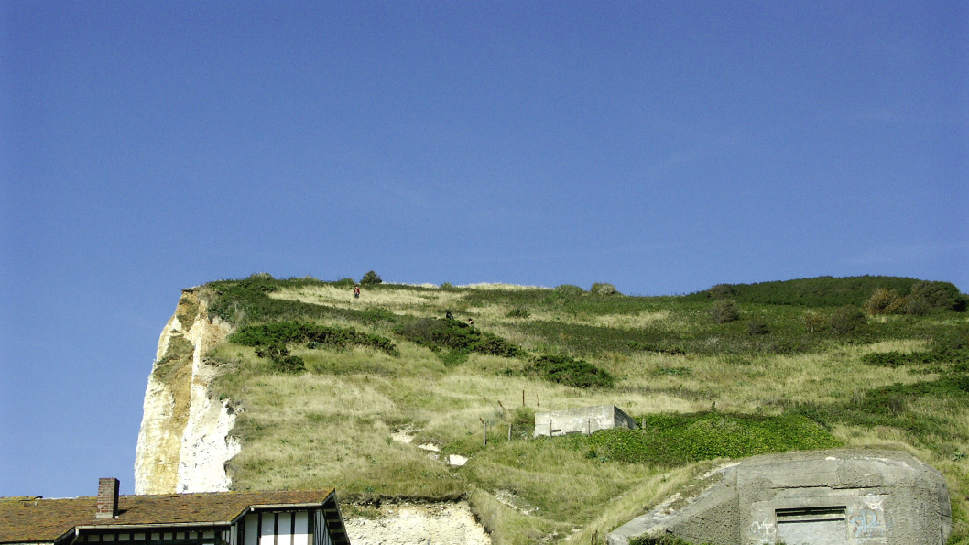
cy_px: 338
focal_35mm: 67
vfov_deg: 18.0
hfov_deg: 31.4
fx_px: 1721
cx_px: 484
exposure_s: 1/1600
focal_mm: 15.14
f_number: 4.5
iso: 100
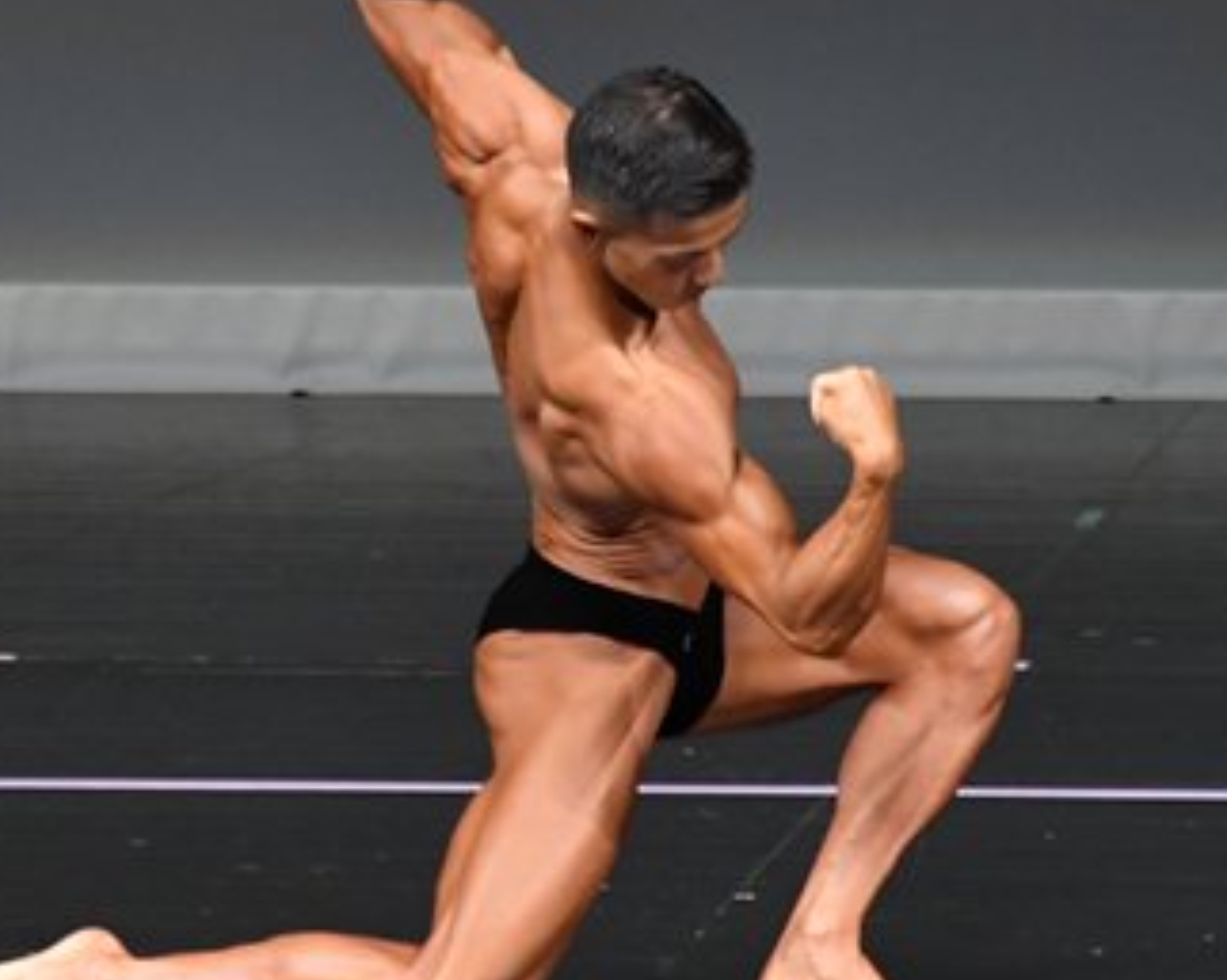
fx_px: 28300
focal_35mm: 780
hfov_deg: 2.5
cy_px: 267
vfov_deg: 2.0
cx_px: 566
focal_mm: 230
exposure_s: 1/400
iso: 4000
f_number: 5.6
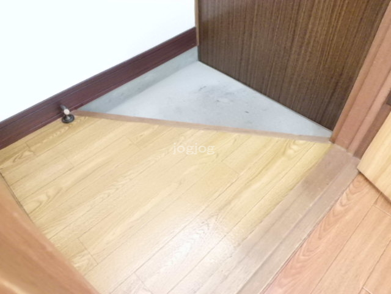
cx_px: 196
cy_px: 147
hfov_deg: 67.3
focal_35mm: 26
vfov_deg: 53.1
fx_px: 294
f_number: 2.8
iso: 400
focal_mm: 4.7
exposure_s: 1/13
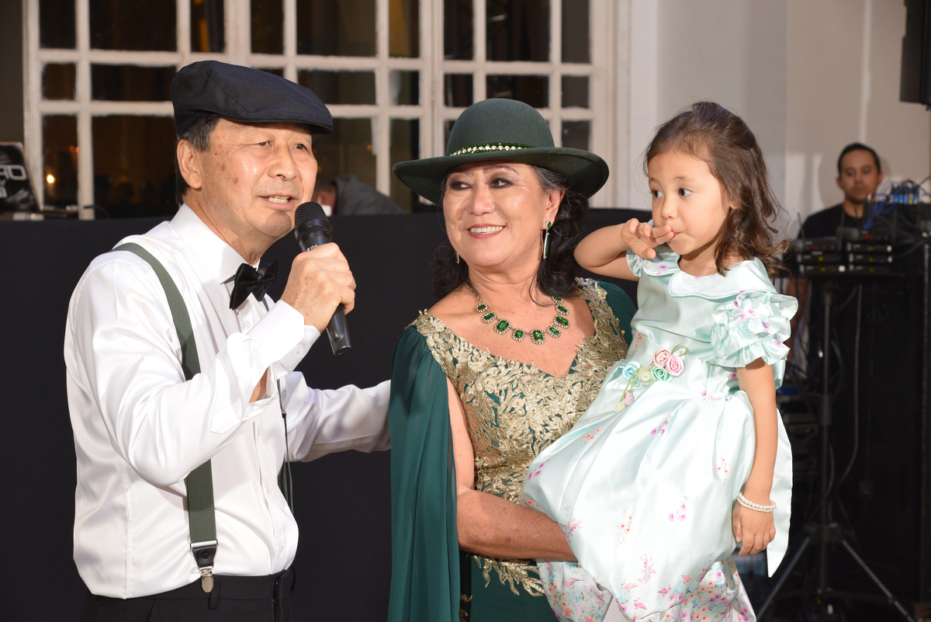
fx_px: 1940
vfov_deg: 18.2
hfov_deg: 27.0
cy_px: 311
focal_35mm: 75
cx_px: 466
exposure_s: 1/60
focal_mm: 75
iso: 2200
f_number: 7.1
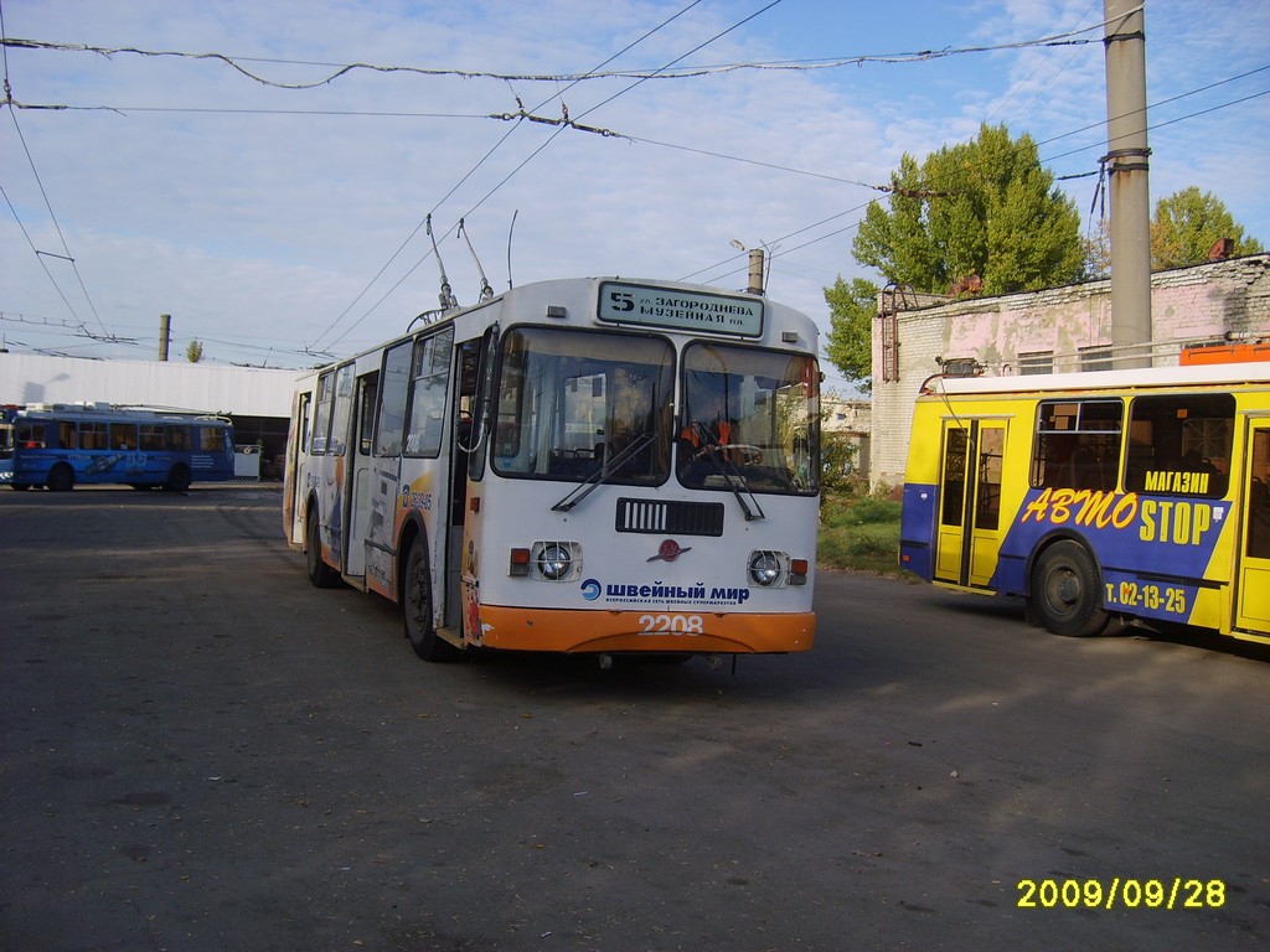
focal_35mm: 35
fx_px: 1284
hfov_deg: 52.6
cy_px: 476
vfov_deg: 40.7
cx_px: 635
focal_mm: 5.8
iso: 50
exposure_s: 1/1000
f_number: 2.8
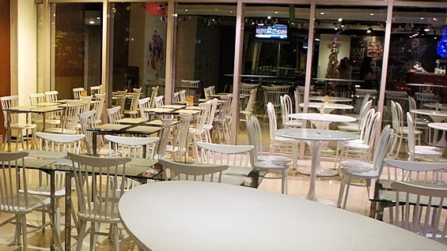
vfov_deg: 26.2
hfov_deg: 45.0
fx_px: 533
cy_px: 186
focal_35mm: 45
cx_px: 161
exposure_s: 1/30
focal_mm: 18
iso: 1600
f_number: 4.5
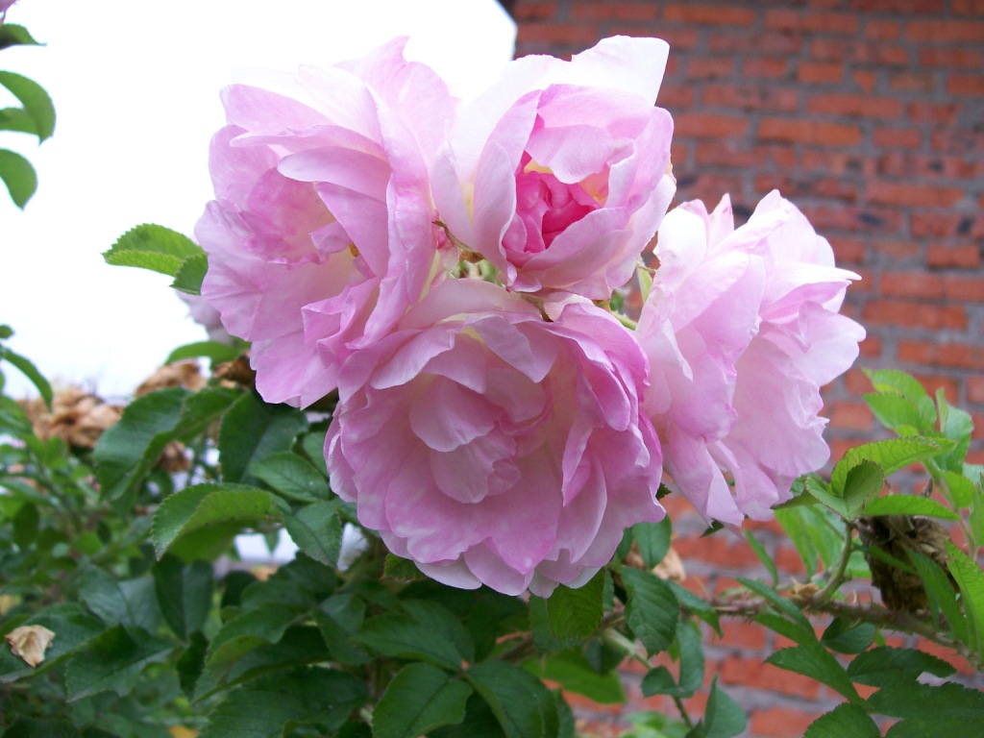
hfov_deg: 51.4
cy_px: 369
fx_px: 1023
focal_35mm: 36
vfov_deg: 39.7
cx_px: 492
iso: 80
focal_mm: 6
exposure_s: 1/220
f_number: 2.7
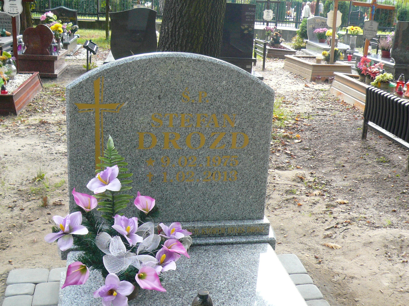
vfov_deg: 32.9
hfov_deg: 42.9
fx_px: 520
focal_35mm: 44
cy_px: 153
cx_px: 204
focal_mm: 4.7
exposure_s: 1/125
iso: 100
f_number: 2.8
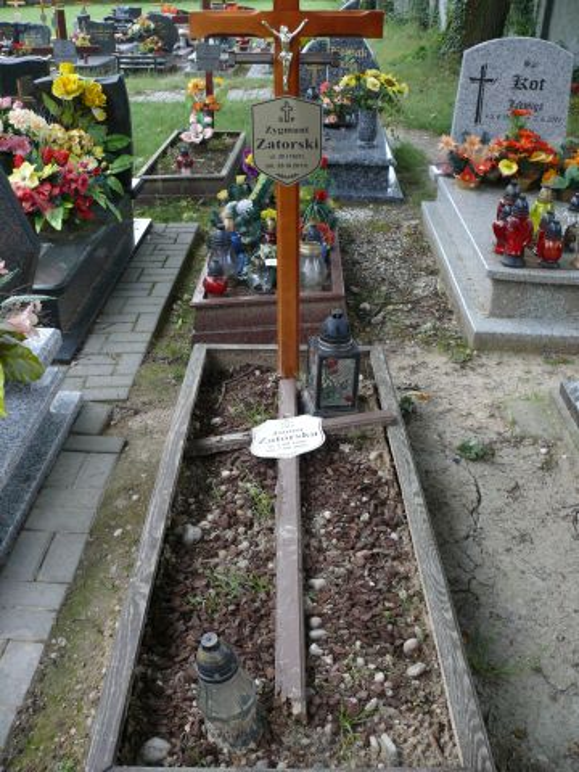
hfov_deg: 40.7
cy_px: 386
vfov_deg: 52.6
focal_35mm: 35
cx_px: 290
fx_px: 781
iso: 100
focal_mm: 7.4
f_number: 3.2
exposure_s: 1/125
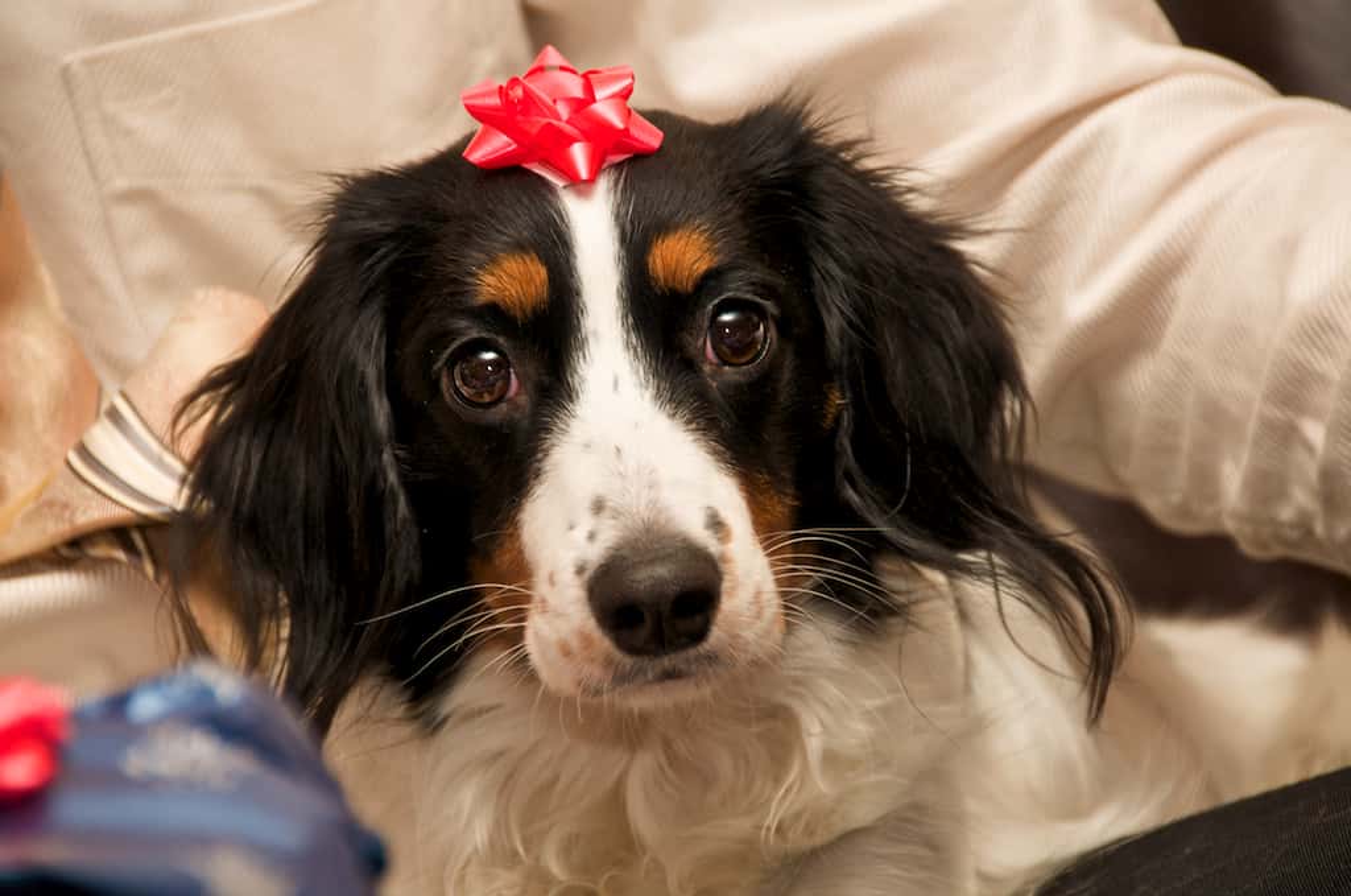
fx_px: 11239
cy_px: 448
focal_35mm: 300
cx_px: 676
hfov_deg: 6.9
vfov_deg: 4.6
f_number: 5.6
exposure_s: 1/60
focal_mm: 200
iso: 200
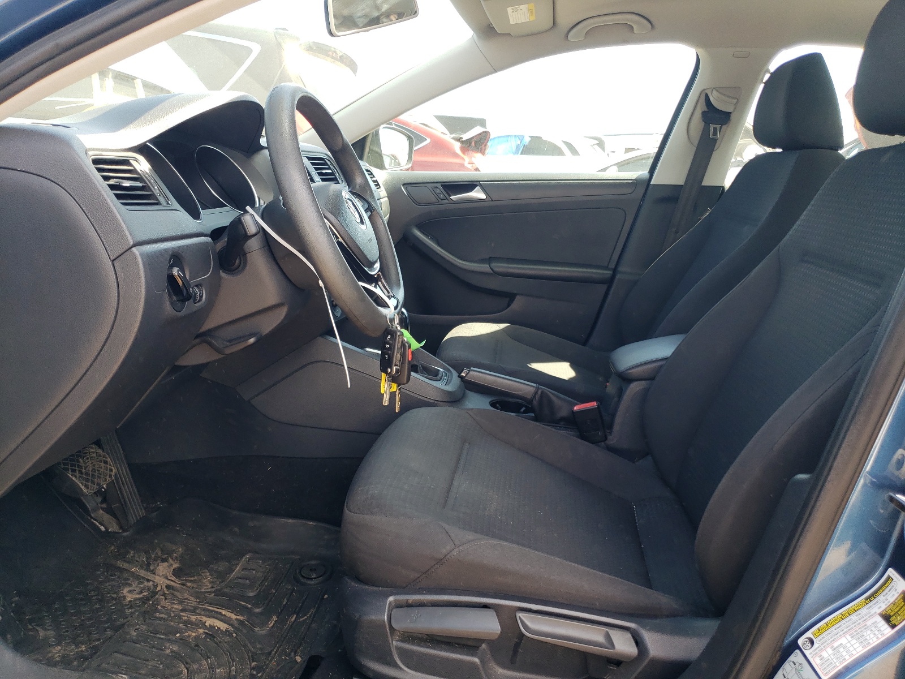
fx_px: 680
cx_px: 452
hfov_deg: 67.3
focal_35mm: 26
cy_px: 340
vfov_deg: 53.1
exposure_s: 1/208
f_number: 1.5
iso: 50
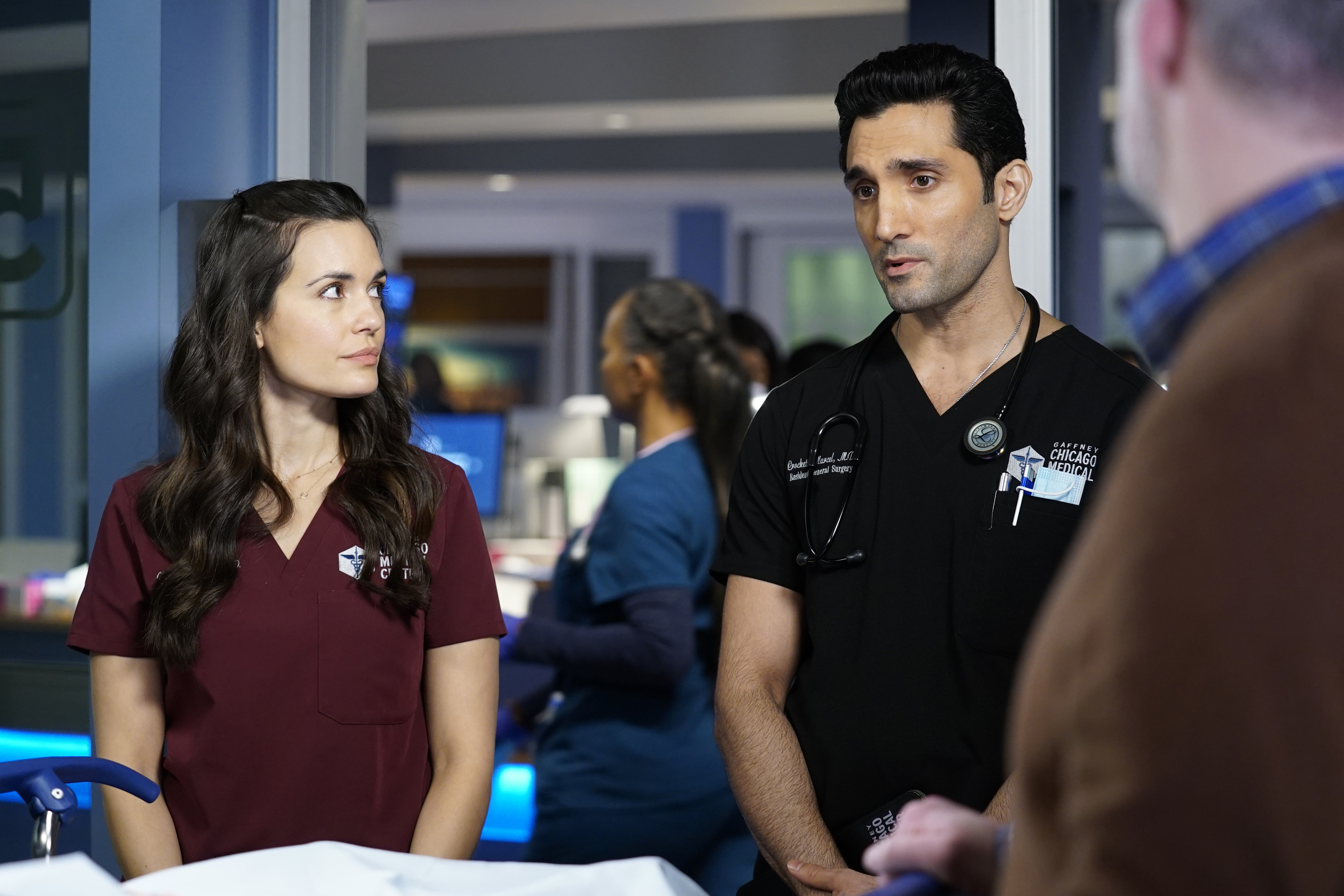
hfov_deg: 25.1
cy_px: 448
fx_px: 3024
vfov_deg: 16.9
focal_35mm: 81
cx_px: 672
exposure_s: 1/125
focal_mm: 81
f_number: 3.2
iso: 2000
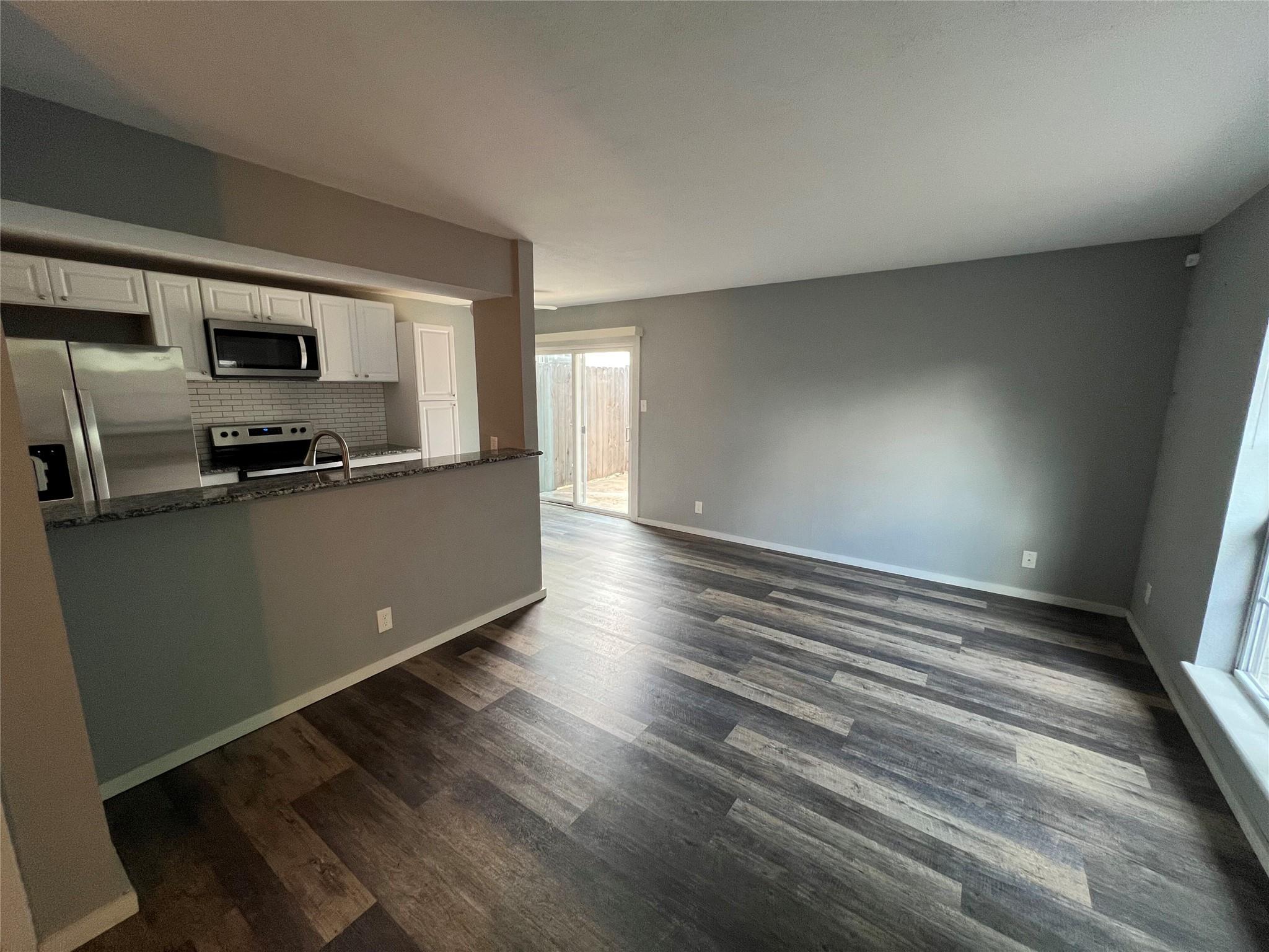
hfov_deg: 106.2
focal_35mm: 13
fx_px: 477
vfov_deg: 89.9
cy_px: 476
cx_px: 634
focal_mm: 1.57
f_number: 1.8
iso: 200
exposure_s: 1/120
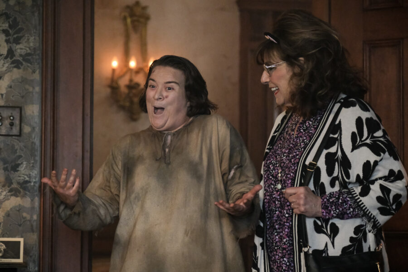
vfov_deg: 12.8
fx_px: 1213
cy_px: 136
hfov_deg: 19.1
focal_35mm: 107
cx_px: 204
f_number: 2.8
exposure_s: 1/125
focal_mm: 71.5
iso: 6400
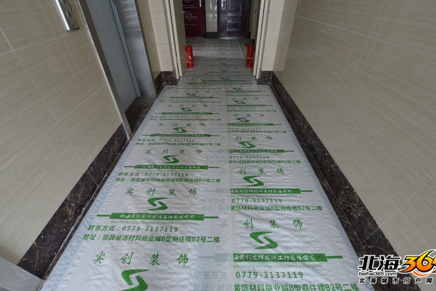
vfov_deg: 77.3
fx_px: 182
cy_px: 141
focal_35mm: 15
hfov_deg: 100.4
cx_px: 220
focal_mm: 14
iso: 3200
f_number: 5.6
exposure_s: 1/125
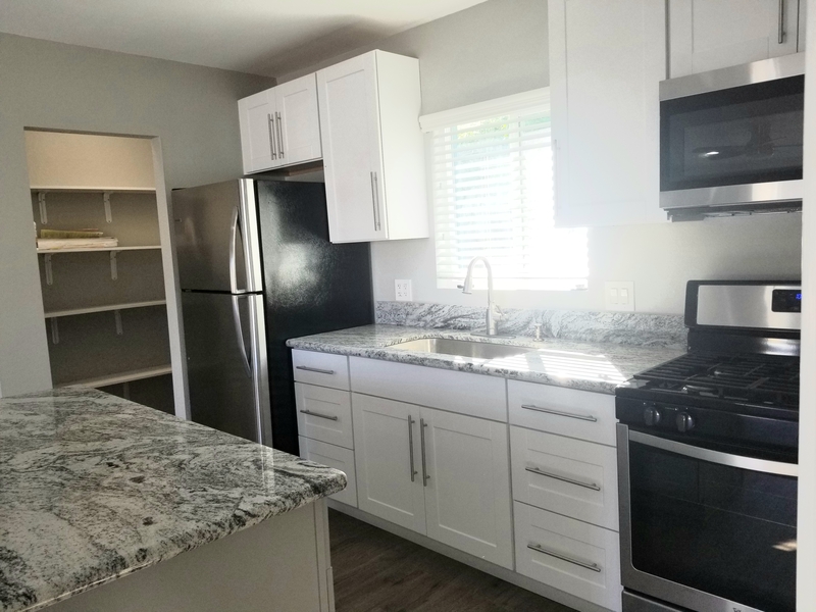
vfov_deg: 53.1
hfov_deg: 67.3
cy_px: 306
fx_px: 613
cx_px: 408
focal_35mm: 26
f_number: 1.7
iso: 50
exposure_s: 1/155
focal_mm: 4.3
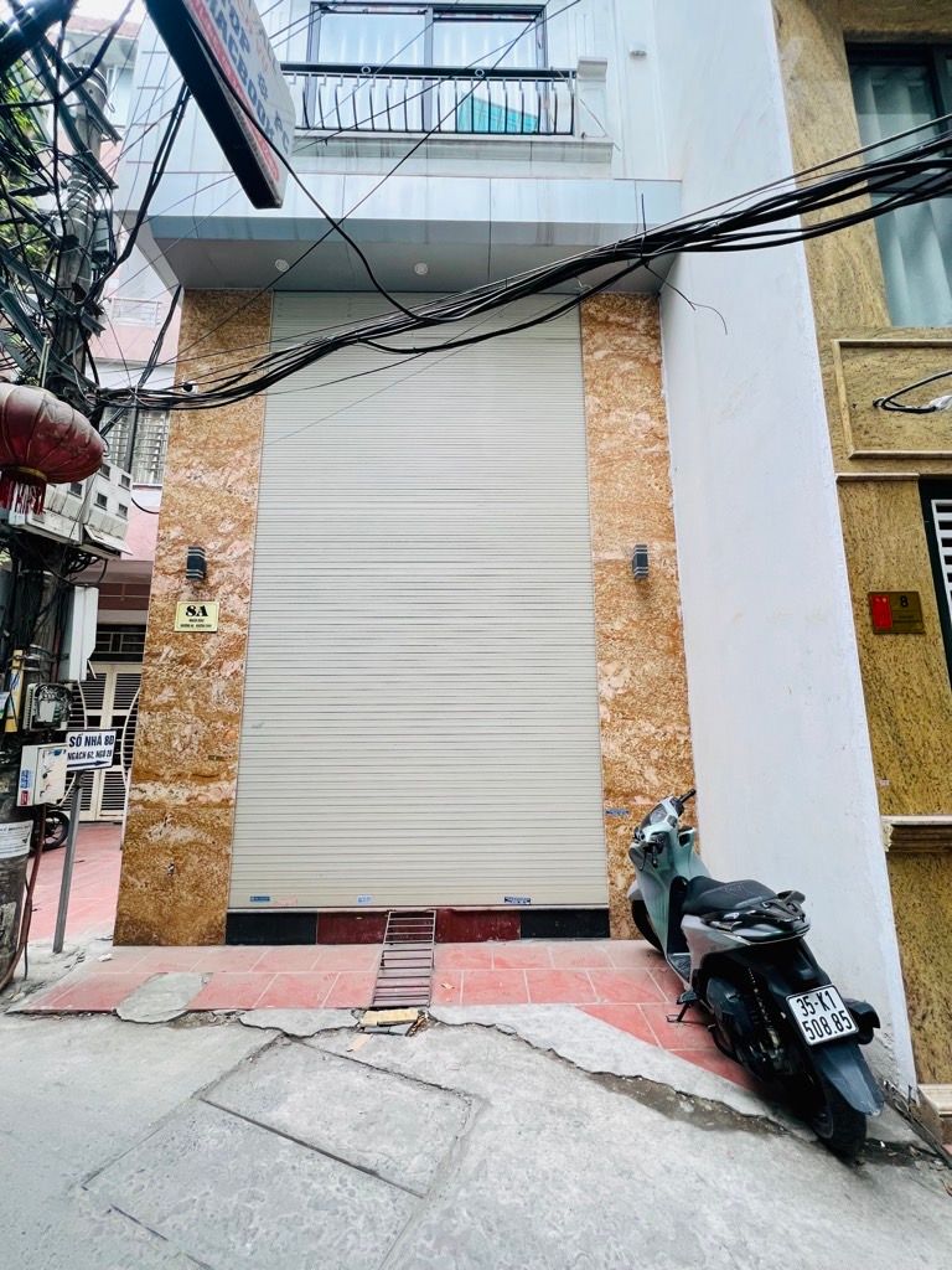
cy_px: 635
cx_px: 476
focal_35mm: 13
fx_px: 477
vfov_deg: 106.2
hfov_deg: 89.9
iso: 64
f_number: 1.8
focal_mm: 1.57
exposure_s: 1/99
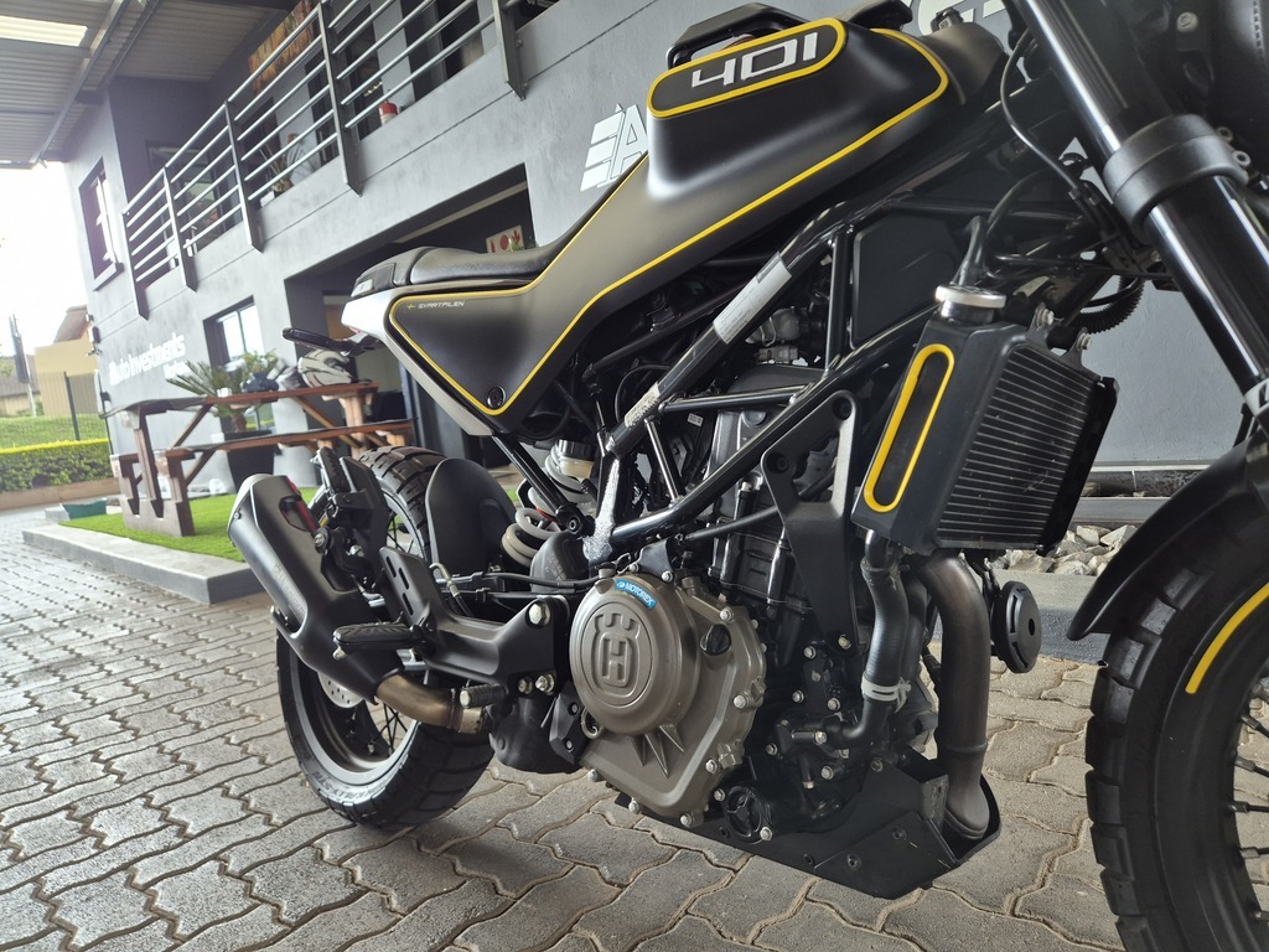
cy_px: 476
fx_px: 843
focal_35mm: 23
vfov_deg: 58.9
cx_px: 634
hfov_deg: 73.9
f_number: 1.8
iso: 160
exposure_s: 1/100
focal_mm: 5.4
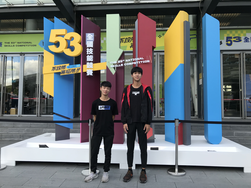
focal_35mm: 28
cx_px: 126
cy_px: 94
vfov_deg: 49.7
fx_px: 203
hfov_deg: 63.4
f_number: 1.8
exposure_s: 1/250
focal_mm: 3.99
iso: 20
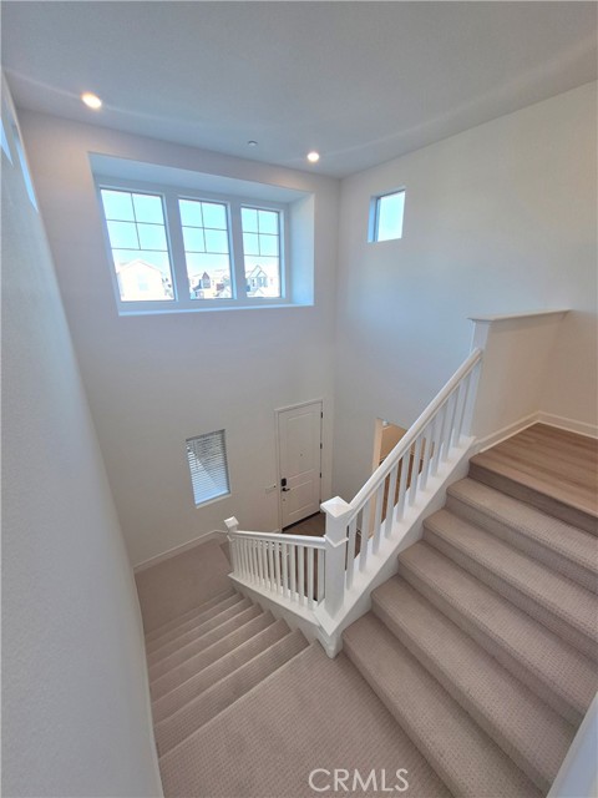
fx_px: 299
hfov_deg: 89.9
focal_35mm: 13
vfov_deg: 106.2
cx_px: 299
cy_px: 399
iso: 50
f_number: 2.2
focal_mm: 1.74
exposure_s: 1/120
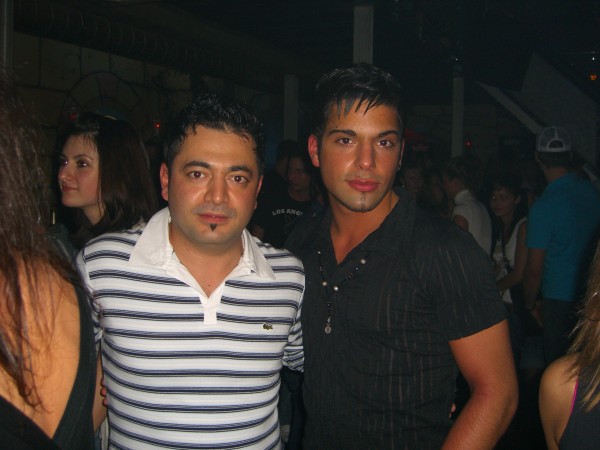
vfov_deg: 37.7
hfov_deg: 49.0
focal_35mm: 38
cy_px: 225
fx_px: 659
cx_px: 300
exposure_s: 1/60
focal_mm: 7.9
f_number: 2.8
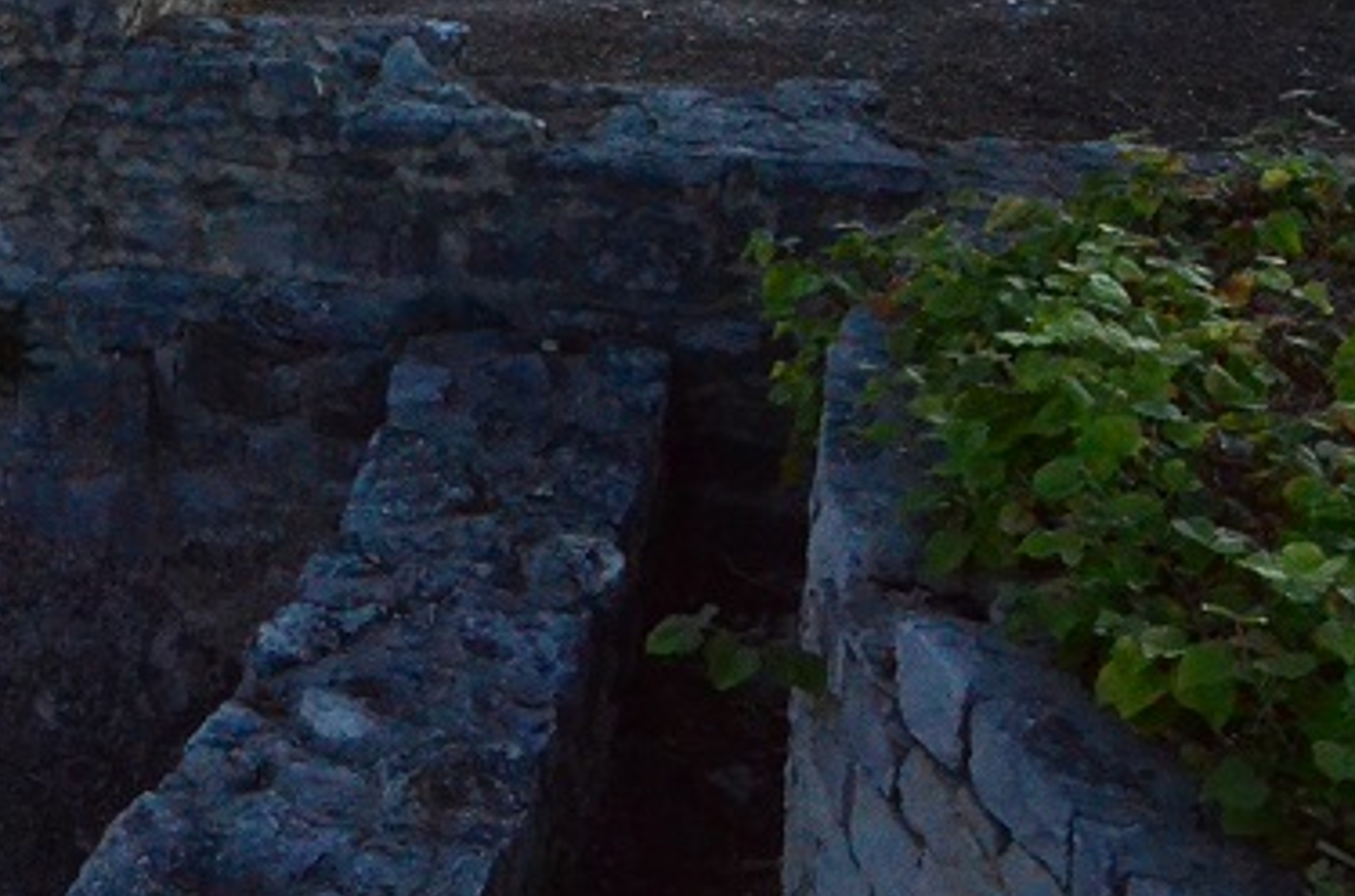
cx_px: -33
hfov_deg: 22.2
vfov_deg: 15.2
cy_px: 18
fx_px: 3304
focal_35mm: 88
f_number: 5.6
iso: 6400
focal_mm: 22
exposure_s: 1/15
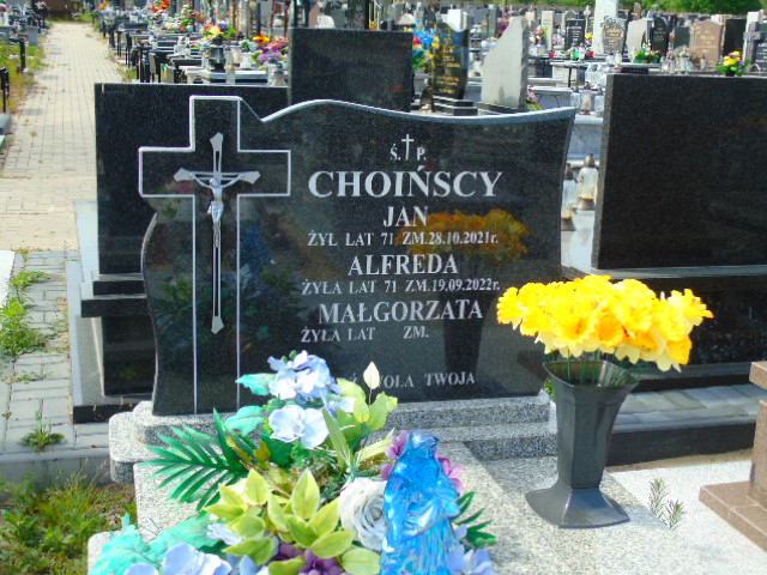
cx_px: 384
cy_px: 288
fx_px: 1019
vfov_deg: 31.5
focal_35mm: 46
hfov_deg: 41.2
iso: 80
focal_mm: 8.2
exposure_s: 1/320
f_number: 4.1
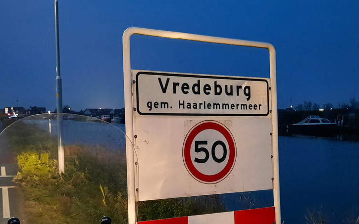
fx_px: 382
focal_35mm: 39
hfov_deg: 50.1
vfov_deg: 32.1
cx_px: 145
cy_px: 171
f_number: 2
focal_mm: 4.6
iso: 1000
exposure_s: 1/20
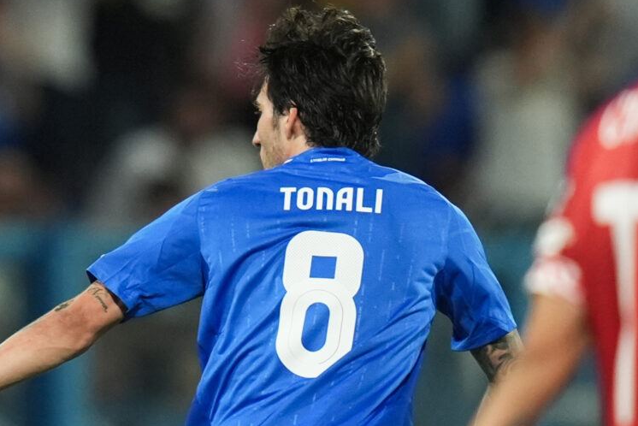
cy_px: 391
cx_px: 13
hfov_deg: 1.5
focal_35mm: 1372
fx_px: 24323
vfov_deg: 1.0
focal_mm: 400
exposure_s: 1/1600
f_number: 3.2
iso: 2000
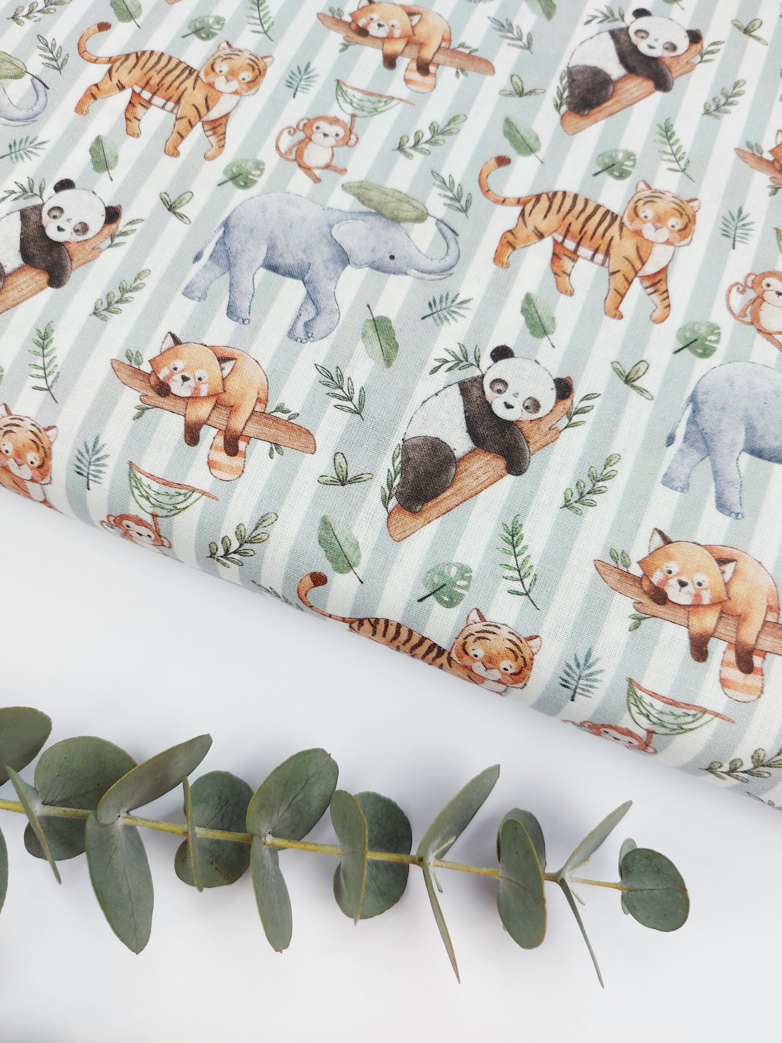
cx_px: 391
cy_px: 522
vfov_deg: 71.6
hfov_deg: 56.8
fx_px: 723
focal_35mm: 24
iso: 40
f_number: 1.8
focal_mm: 5.23
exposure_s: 1/100
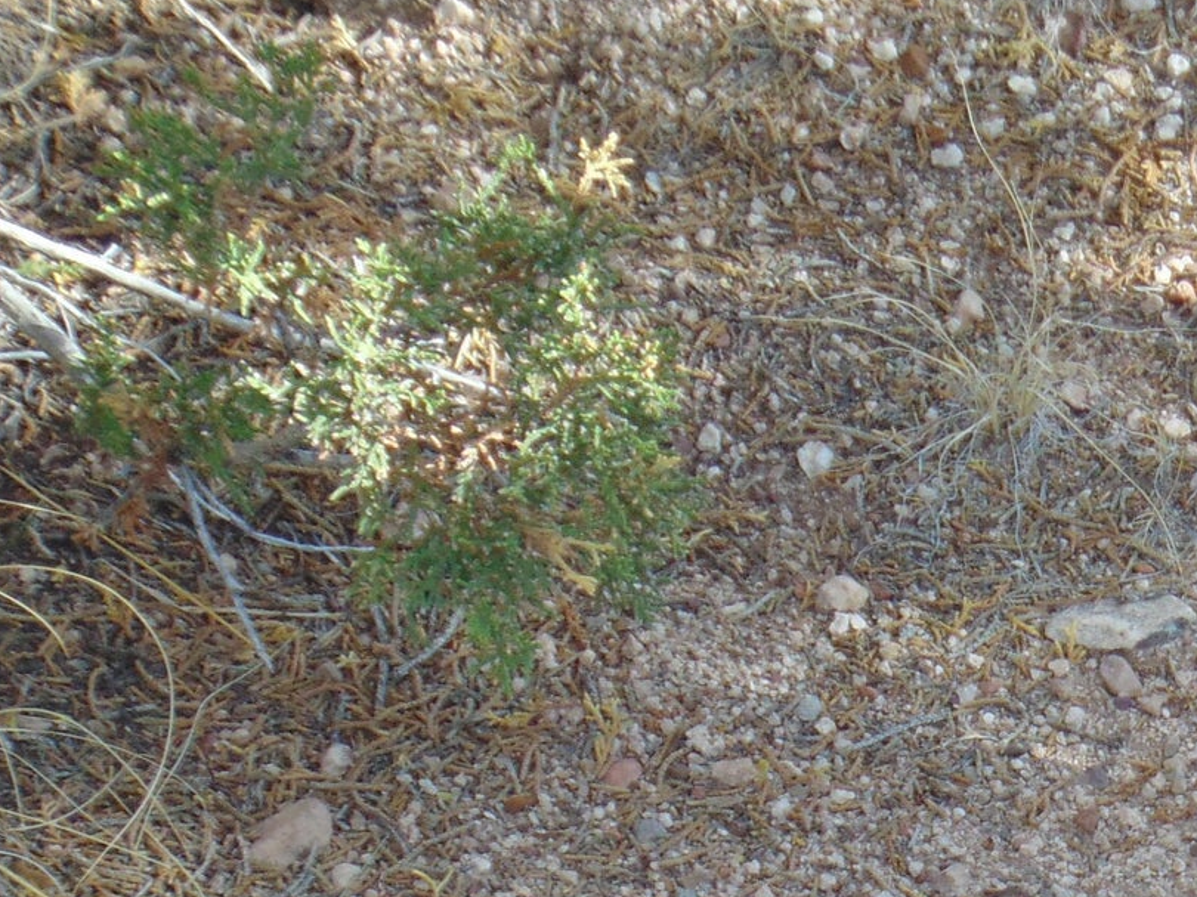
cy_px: 1102
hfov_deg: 10.4
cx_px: 1513
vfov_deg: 7.9
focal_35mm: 187
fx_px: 6464
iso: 80
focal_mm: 12.8
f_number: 3.7
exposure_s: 1/250
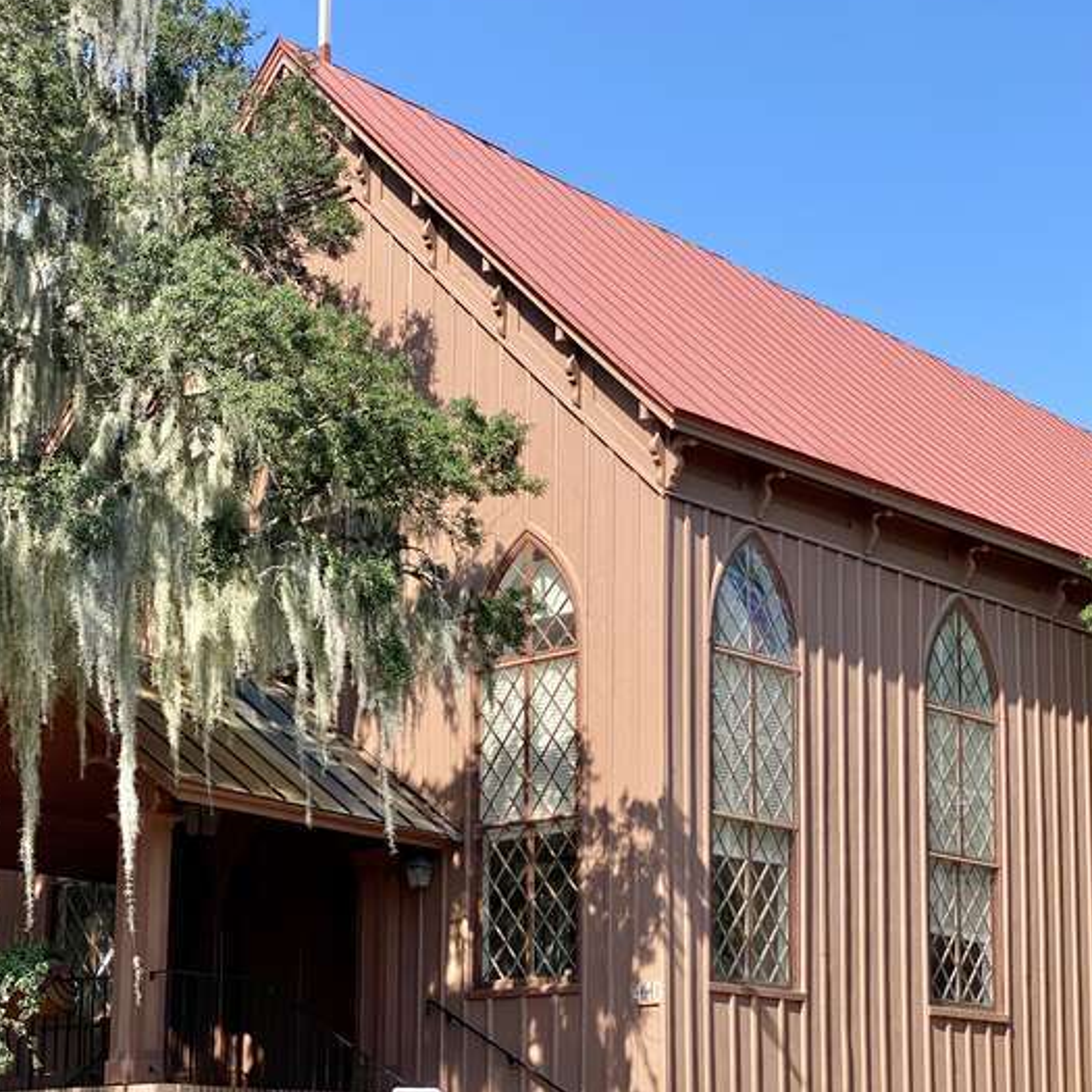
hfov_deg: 24.7
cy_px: 799
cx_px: 508
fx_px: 2498
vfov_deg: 24.4
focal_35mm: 70
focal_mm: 6
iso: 20
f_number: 2
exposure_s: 1/888
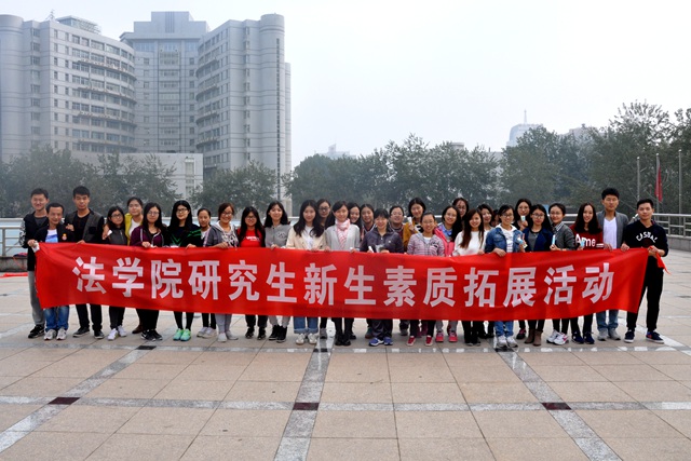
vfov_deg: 41.7
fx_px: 605
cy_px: 230
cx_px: 346
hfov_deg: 59.5
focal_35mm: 32
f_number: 18
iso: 640
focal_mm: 21
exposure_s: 1/250
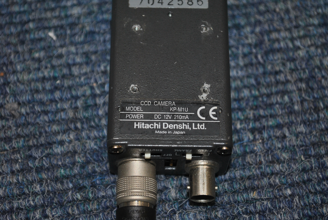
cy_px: 110
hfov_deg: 24.6
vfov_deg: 16.6
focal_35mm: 82
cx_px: 164
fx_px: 753
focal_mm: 55
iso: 200
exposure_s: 1/60
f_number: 5.6
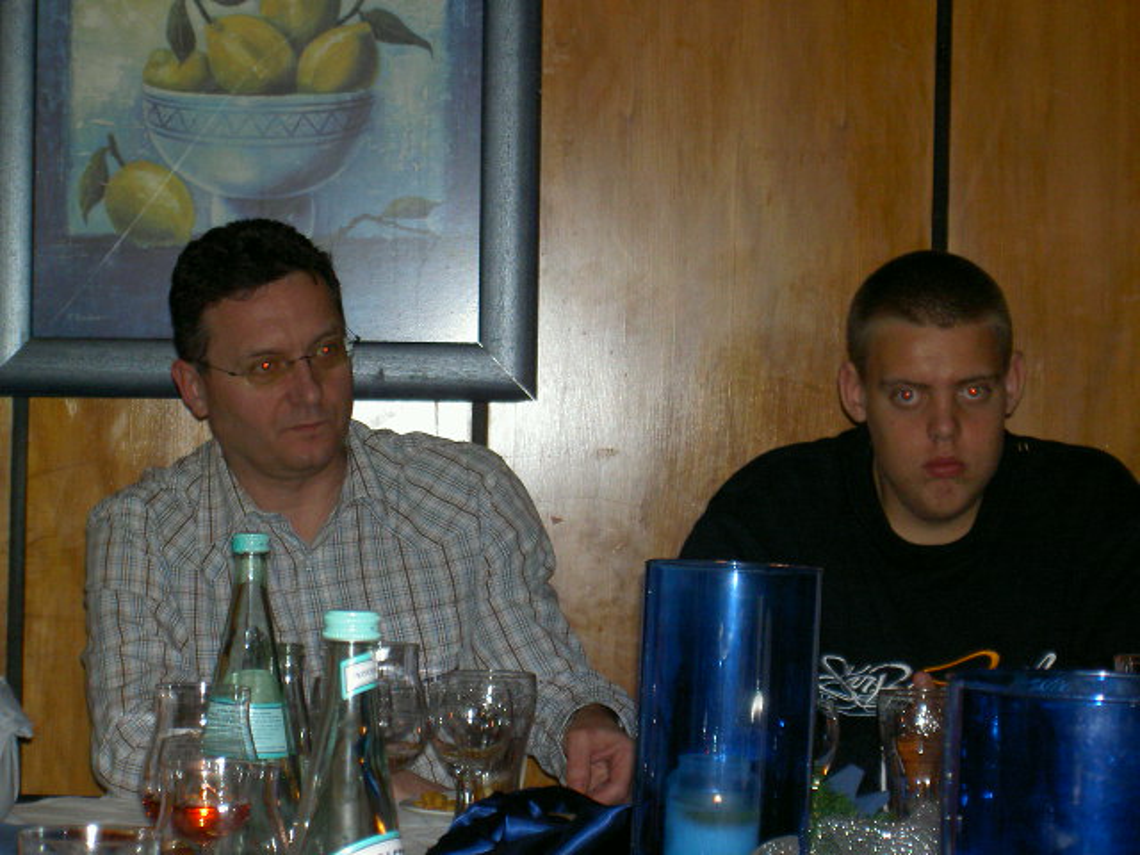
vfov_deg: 12.8
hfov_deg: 17.0
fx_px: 3820
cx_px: 570
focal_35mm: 116
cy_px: 428
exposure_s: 1/89.3
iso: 100
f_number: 4.9
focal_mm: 24
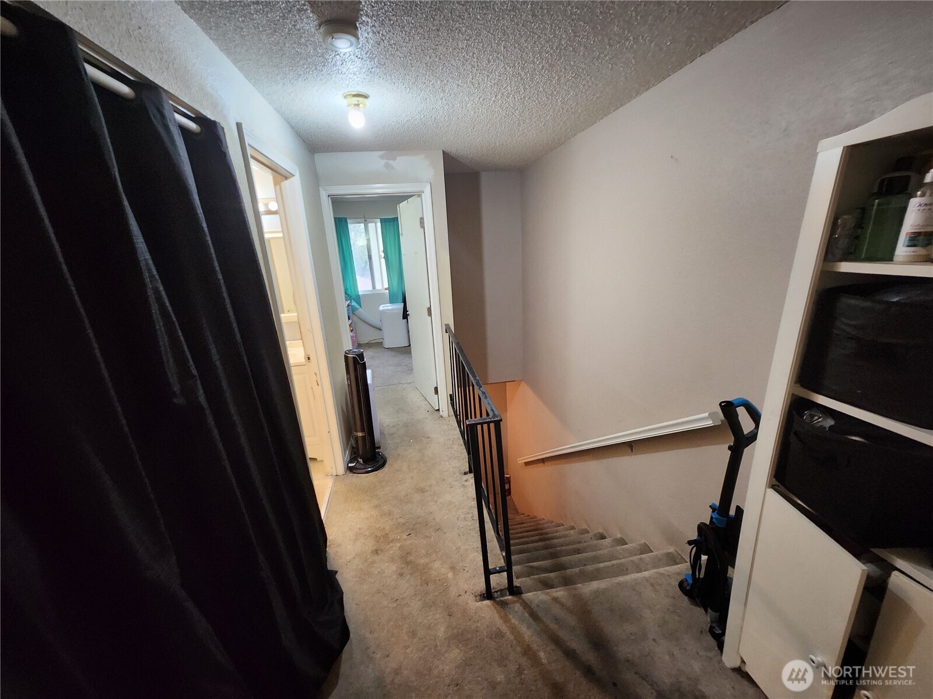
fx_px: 350
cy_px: 350
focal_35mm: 13
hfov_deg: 106.2
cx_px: 466
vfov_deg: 89.9
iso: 400
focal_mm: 1.74
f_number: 2.2
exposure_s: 1/30
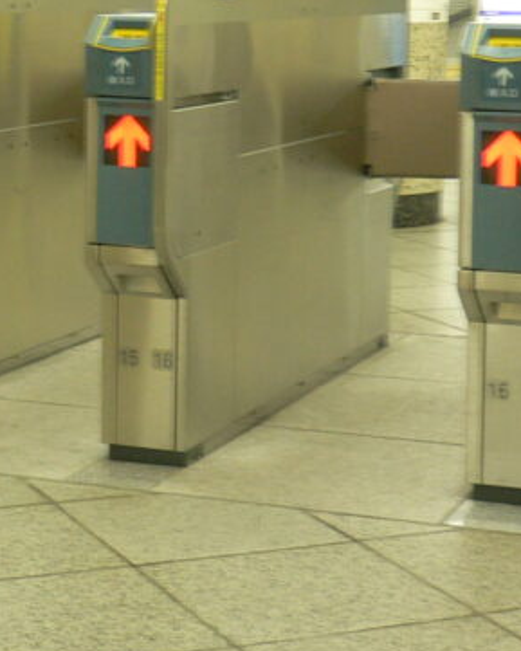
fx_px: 1869
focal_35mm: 97
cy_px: 54
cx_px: 155
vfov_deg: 19.4
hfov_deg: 15.8
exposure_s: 1/10
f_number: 2.8
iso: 100
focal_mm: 5.8
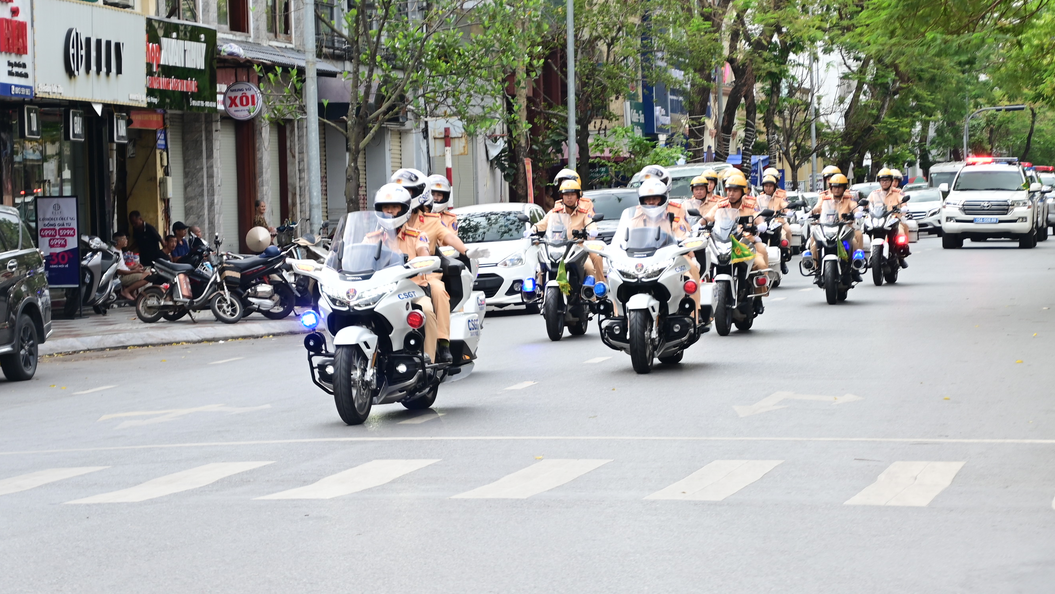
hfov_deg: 16.5
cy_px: 206
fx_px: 3637
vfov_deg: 9.3
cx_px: 523
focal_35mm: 130
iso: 125
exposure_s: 1/200
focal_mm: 75
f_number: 5.3
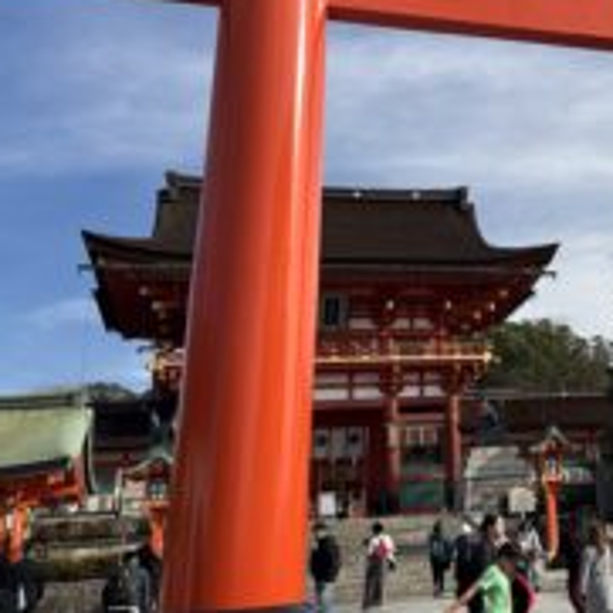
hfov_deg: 33.8
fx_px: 942
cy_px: 203
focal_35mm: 47
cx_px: 569
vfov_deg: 35.7
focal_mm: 6.76
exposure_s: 1/5348
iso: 80
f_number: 1.78
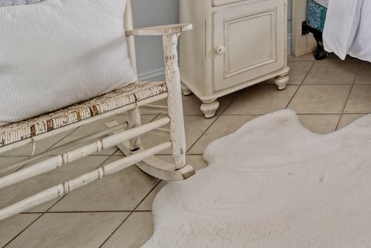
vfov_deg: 25.8
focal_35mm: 39
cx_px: 459
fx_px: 402
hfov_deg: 36.4
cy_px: -121
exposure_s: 1/6
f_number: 10
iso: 160
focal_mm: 13
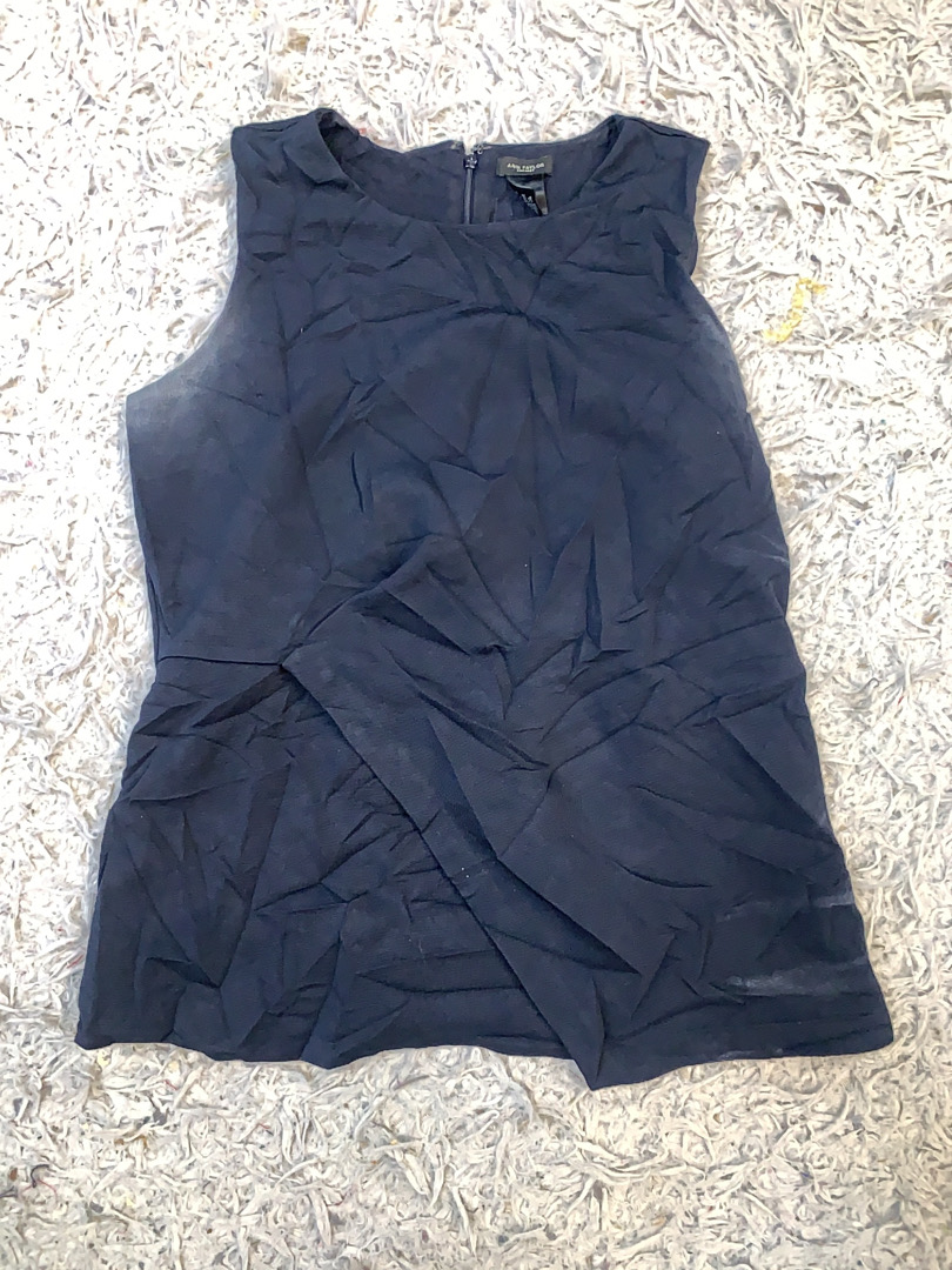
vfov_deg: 67.3
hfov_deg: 53.1
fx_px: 953
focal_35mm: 26
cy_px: 635
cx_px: 476
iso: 125
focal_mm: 4.25
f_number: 1.8
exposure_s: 1/100
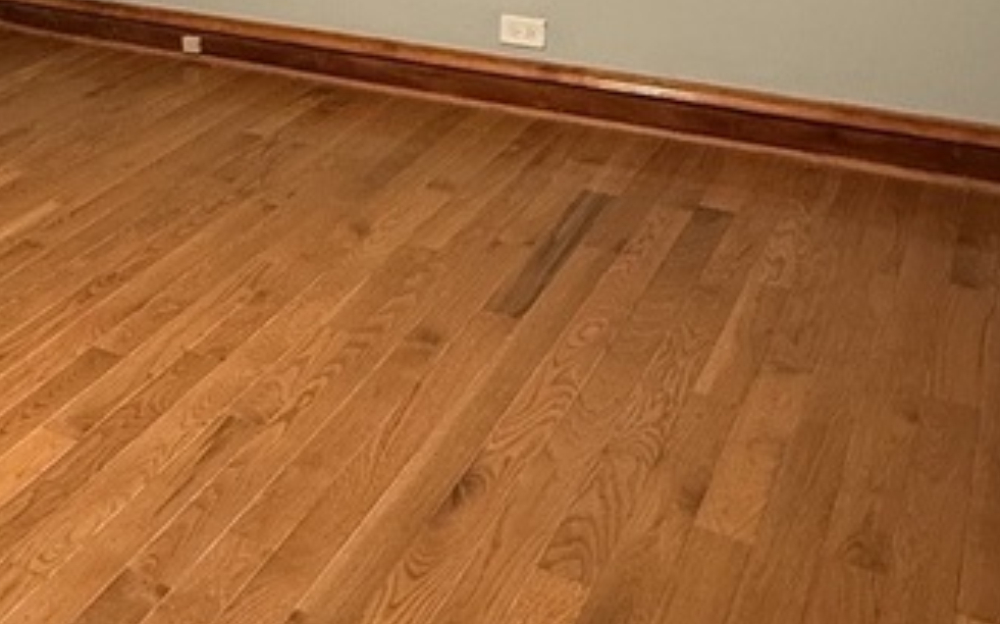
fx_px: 1335
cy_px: -37
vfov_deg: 24.8
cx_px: 61
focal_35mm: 49
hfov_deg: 37.7
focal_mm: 2.22
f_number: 2.2
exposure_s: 1/60
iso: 400
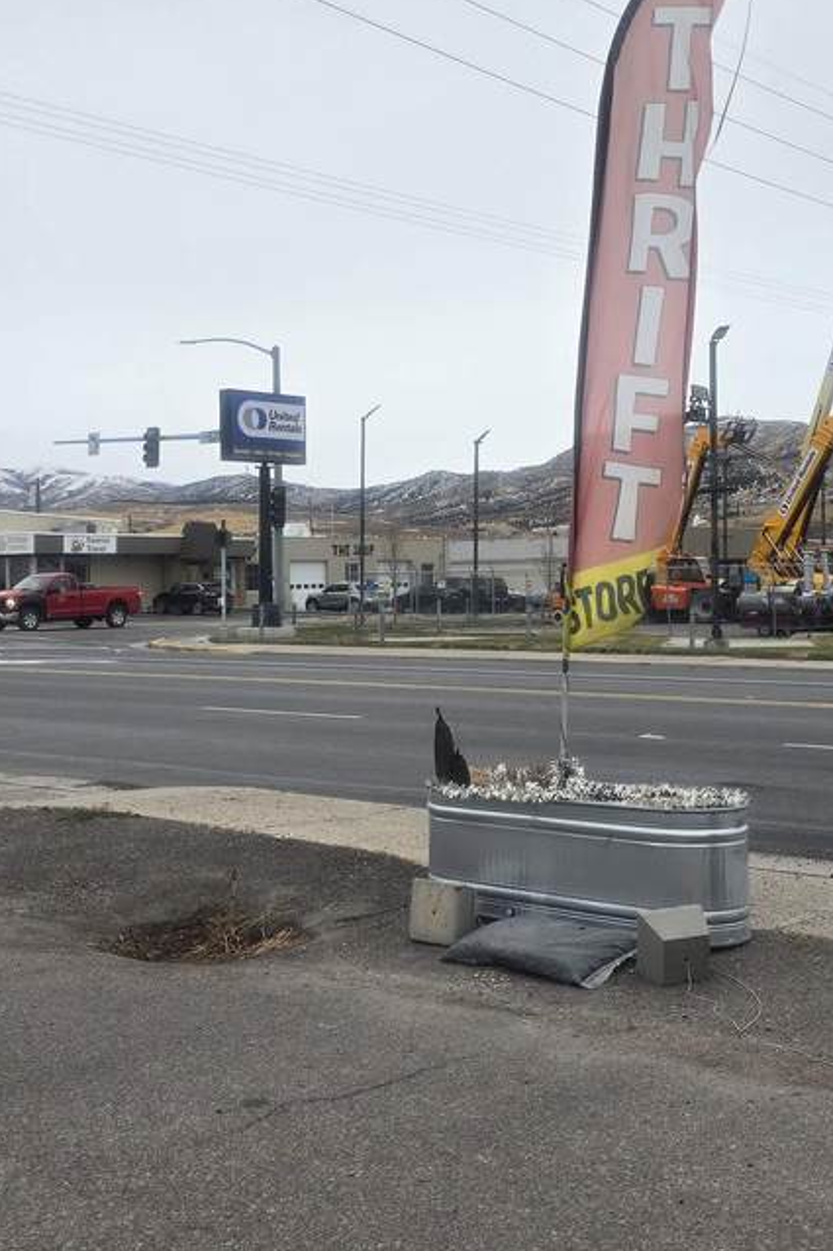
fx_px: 1667
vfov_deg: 41.0
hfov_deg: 28.1
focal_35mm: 48
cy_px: 520
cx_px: 400
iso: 25
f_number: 1.7
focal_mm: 6.3
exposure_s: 1/180
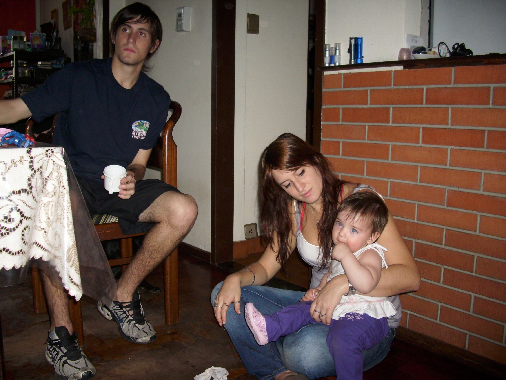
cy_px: 190
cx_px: 253
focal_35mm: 31
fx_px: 453
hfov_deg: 58.4
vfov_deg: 45.4
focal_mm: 6.2
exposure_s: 1/60
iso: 100
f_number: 2.8
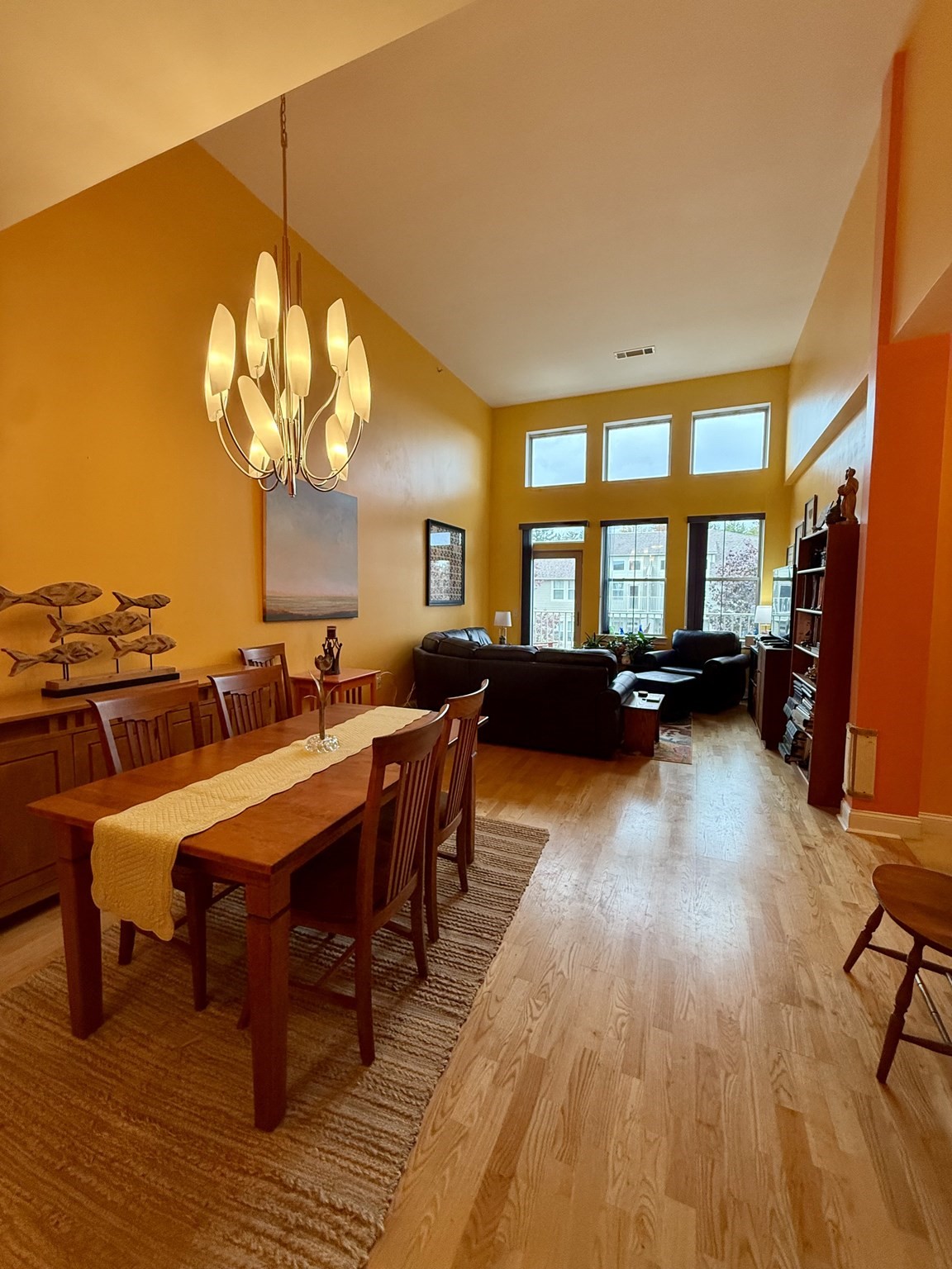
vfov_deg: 102.1
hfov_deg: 85.7
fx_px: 513
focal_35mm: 14
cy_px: 634
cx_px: 476
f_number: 2.2
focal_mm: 2.22
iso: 250
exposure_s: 1/120
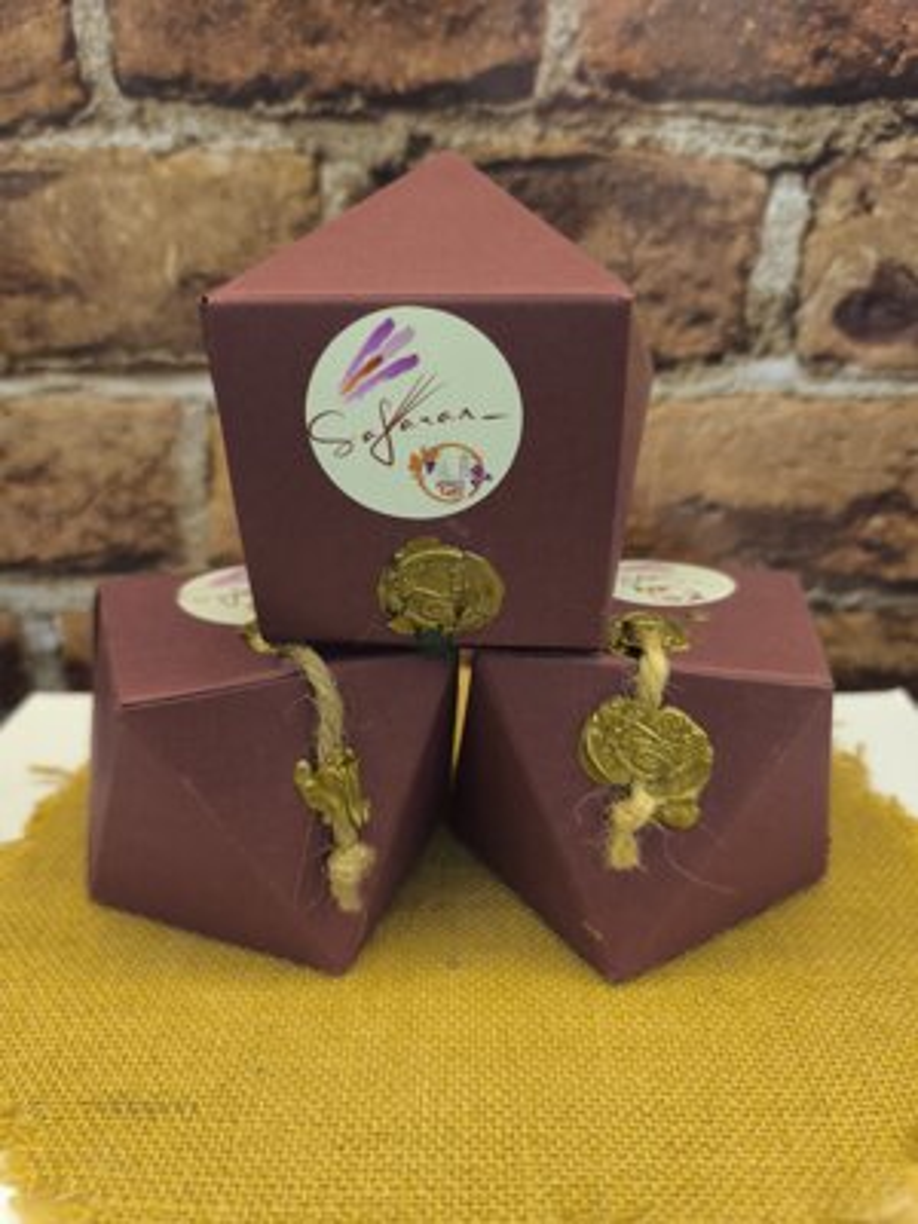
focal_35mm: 23
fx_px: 813
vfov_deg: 73.9
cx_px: 459
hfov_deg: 58.9
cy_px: 612
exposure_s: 1/25
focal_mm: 6.14
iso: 3200
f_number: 1.65
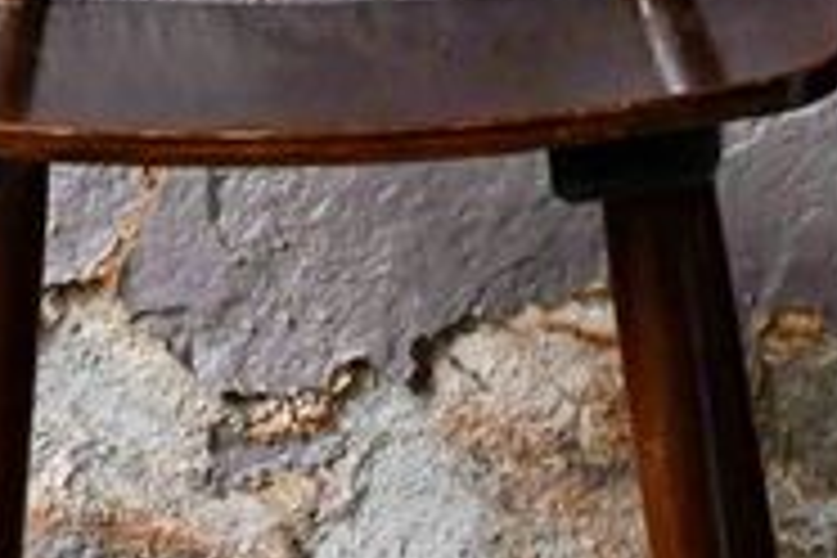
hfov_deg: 9.1
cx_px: 842
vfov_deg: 6.1
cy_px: -9
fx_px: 5254
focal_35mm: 226
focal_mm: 42
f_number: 4
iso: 3200
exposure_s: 1/125
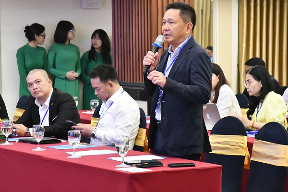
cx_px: 144
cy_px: 96
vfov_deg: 9.7
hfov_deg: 14.4
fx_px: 1136
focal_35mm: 142
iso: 18000
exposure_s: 1/160
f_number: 9
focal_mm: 95
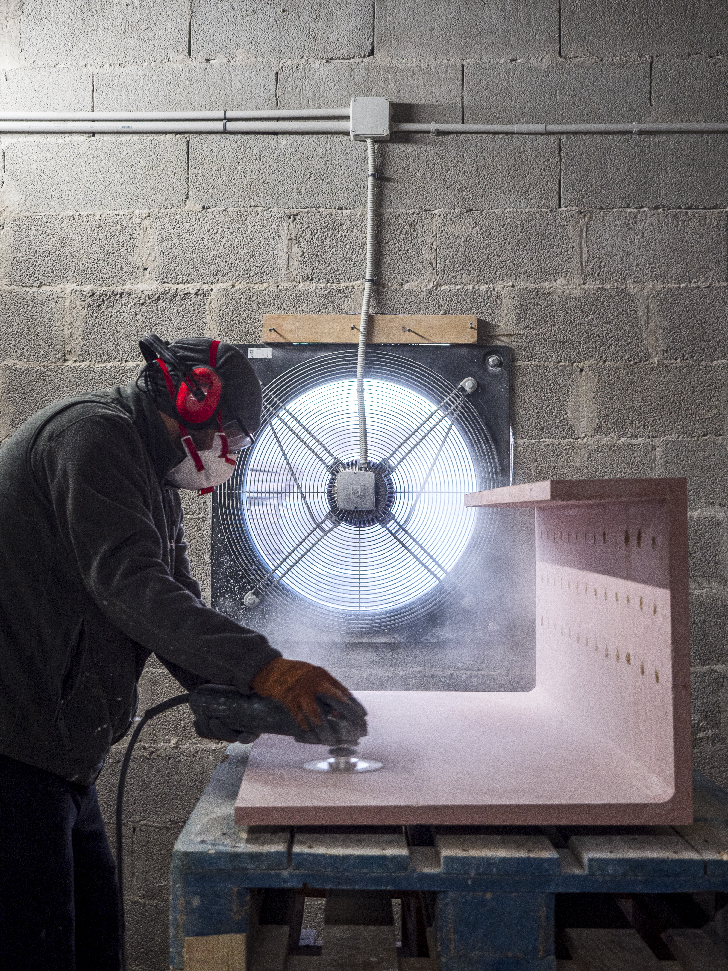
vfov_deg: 38.2
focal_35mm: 50
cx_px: 364
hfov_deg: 29.1
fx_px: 1402
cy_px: 486
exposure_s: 1/60
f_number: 2.8
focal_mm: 25
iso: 400
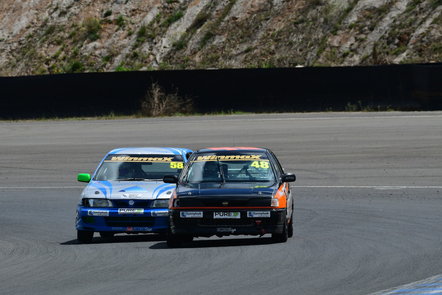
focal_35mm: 600
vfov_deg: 2.3
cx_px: 221
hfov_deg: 3.4
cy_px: 148
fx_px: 7369
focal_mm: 400
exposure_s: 1/640
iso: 200
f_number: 10
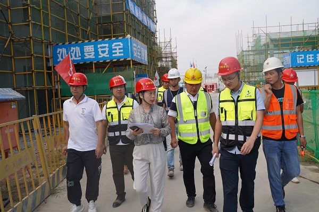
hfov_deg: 55.8
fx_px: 301
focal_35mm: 34
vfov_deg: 38.9
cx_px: 160
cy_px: 106
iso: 100
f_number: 4.5
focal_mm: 34
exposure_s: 1/400
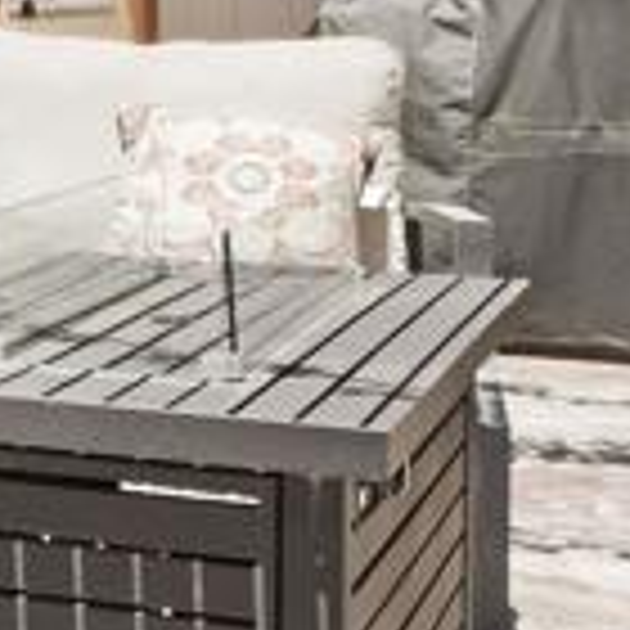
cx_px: -1053
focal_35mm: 129
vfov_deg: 13.3
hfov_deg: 10.7
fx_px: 2662
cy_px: -52
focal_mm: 13.9
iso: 100
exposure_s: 1/10
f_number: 8
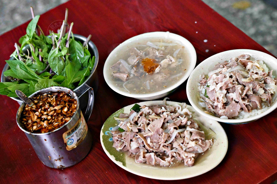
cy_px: 92
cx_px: 138
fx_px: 577
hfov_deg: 27.0
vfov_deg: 18.2
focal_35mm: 75
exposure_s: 1/320
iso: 5600
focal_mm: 50
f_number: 3.2
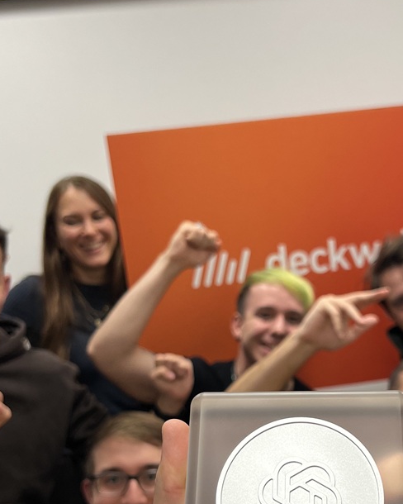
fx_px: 850
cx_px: 299
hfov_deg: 26.4
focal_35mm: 57
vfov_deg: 32.5
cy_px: 372
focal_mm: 5.7
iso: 40
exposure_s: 1/100
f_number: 1.5
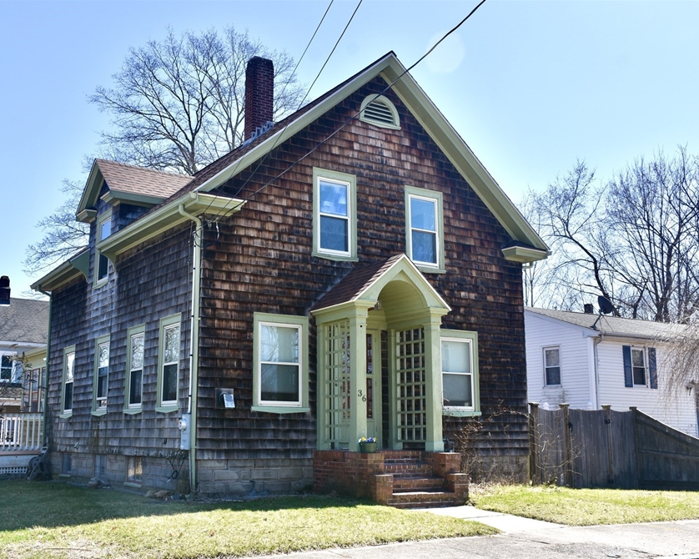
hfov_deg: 46.1
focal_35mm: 40
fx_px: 818
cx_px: 291
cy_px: 284
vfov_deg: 37.7
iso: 100
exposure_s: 1/250
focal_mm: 23
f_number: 7.1
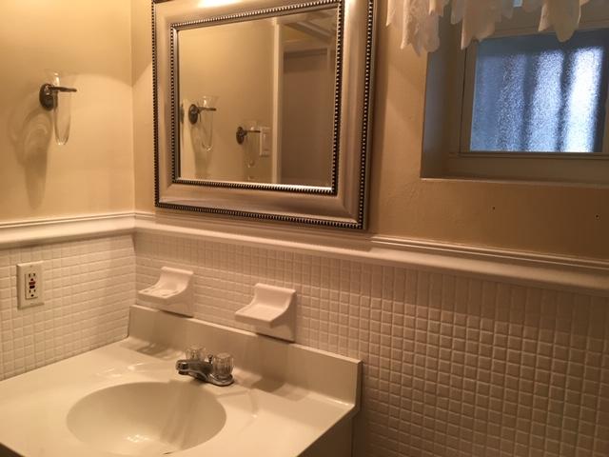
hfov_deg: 61.7
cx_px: 304
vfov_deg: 48.2
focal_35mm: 29
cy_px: 228
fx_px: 510
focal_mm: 4.15
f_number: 2.2
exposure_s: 1/30
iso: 40
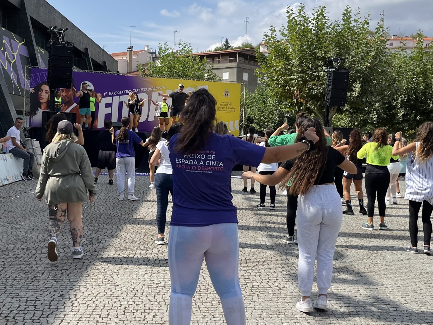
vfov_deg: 32.2
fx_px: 563
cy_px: 149
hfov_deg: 42.1
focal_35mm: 45
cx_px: 204
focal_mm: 5.1
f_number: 1.6
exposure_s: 1/4149
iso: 50
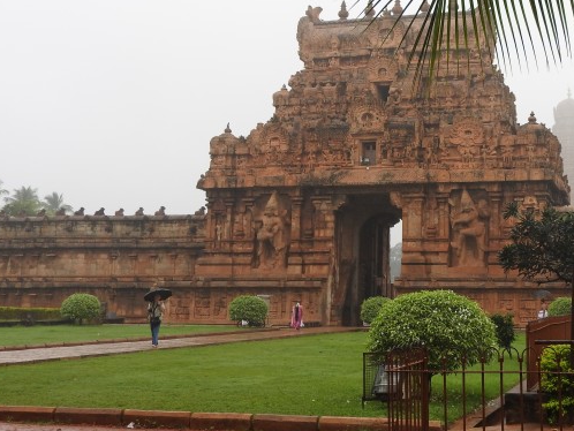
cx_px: 430
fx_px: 879
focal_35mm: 53
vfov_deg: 27.4
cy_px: 150
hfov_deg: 35.4
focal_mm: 5.9
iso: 100
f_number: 3.6
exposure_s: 1/160
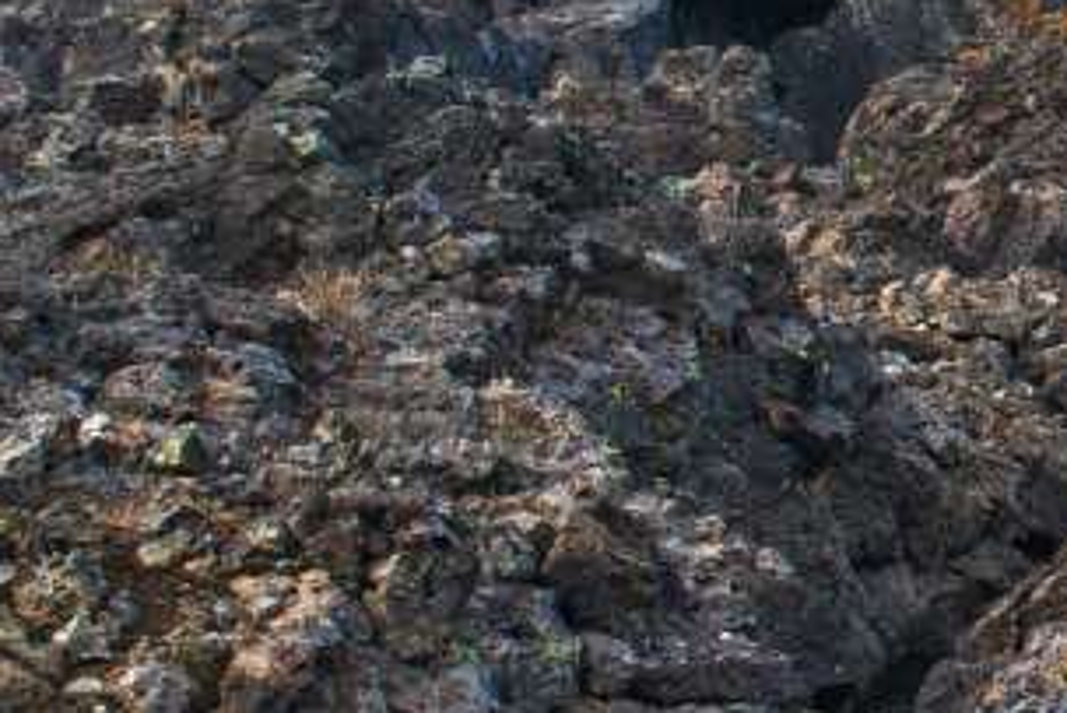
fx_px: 6316
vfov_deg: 6.4
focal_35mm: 213
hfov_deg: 9.3
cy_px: -65
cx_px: 1762
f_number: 9
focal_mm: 36
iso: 400
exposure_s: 1/100
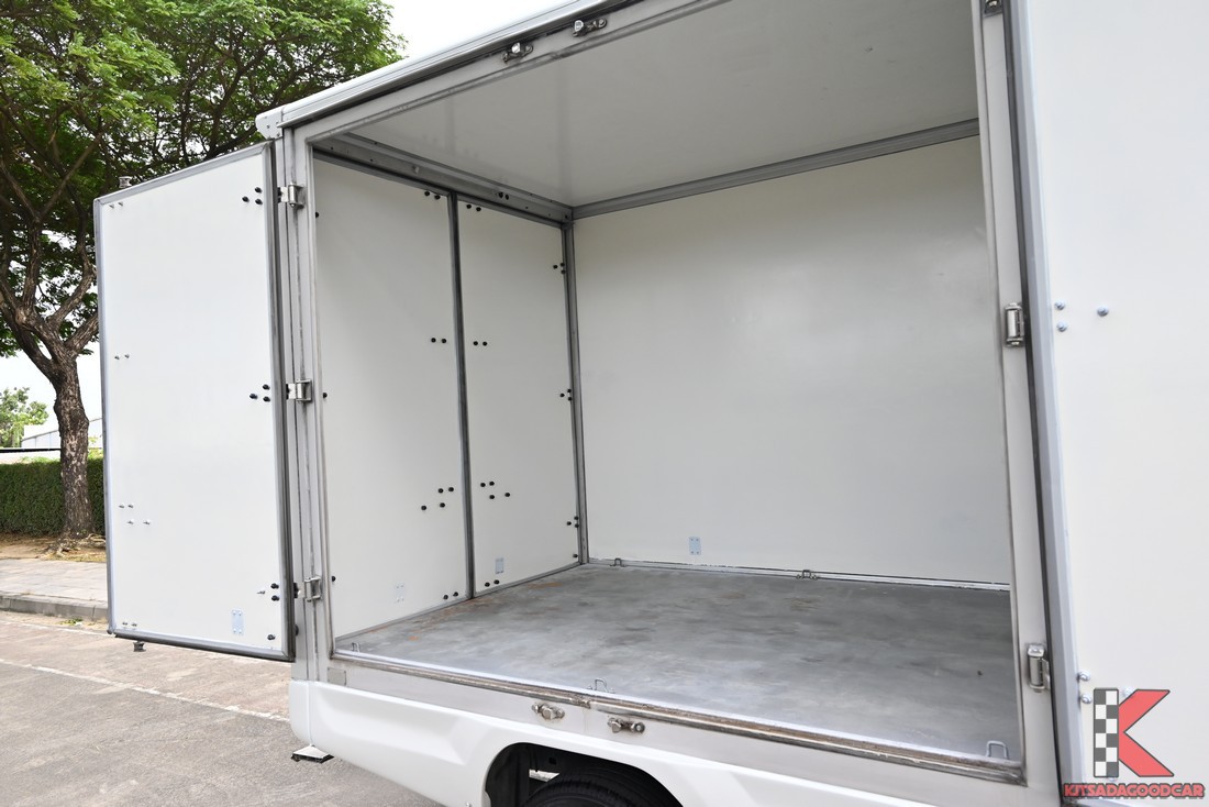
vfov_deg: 53.2
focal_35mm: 24
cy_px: 404
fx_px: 806
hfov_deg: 73.7
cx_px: 604
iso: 560
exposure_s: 1/500
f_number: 5.6
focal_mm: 24
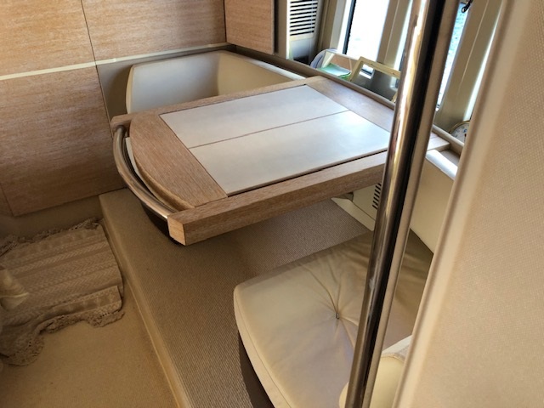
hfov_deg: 63.4
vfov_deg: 49.7
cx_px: 272
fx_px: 440
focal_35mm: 28
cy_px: 204
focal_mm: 3.99
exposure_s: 1/15
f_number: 1.8
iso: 50
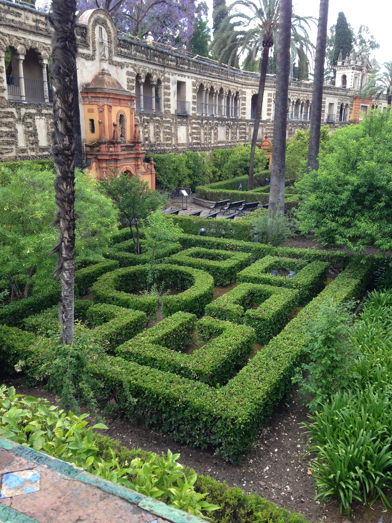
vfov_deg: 55.4
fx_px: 498
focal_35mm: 33
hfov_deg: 42.9
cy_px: 262
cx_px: 196
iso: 64
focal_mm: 4.12
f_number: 2.4
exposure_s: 1/120
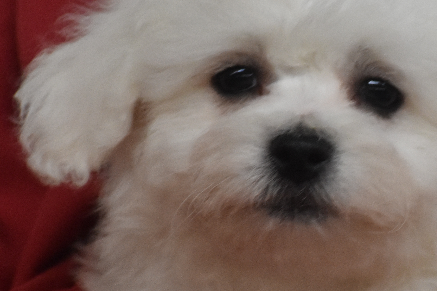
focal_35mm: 788
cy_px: 166
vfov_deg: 1.7
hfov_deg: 2.6
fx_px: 9561
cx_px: 323
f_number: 7.1
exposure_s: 1/250
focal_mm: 165
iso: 1800
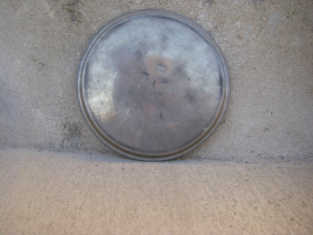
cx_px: 156
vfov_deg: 37.7
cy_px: 118
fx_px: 344
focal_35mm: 38
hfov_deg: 49.0
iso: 64
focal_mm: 6.3
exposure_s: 1/80
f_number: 3.5
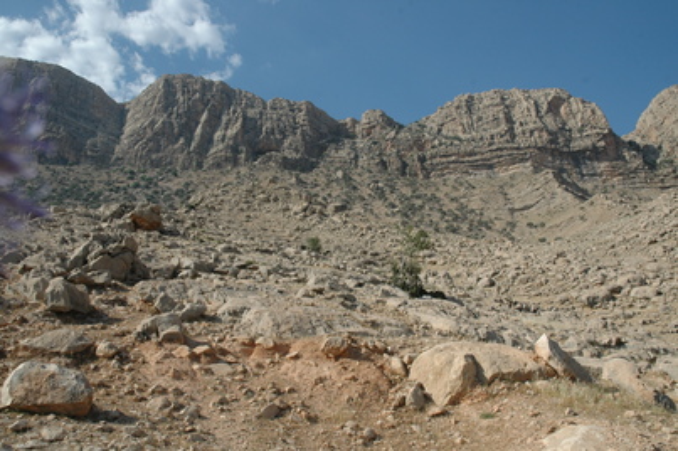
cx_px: 339
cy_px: 226
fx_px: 621
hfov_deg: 57.3
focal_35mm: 33
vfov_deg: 39.9
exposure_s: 1/400
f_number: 10
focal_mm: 22
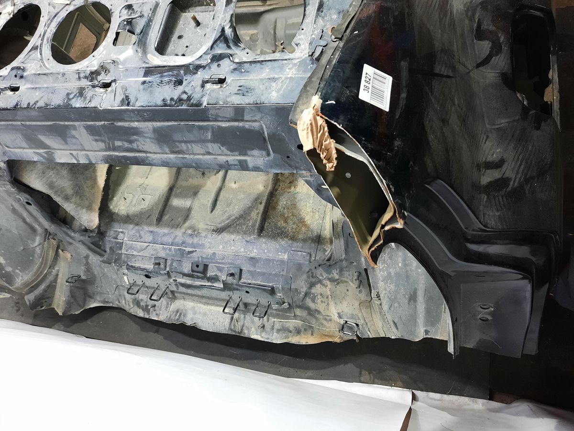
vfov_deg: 54.9
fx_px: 415
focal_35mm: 25
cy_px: 216
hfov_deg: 69.4
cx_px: 287
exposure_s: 1/33
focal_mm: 4.6
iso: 250
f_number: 2
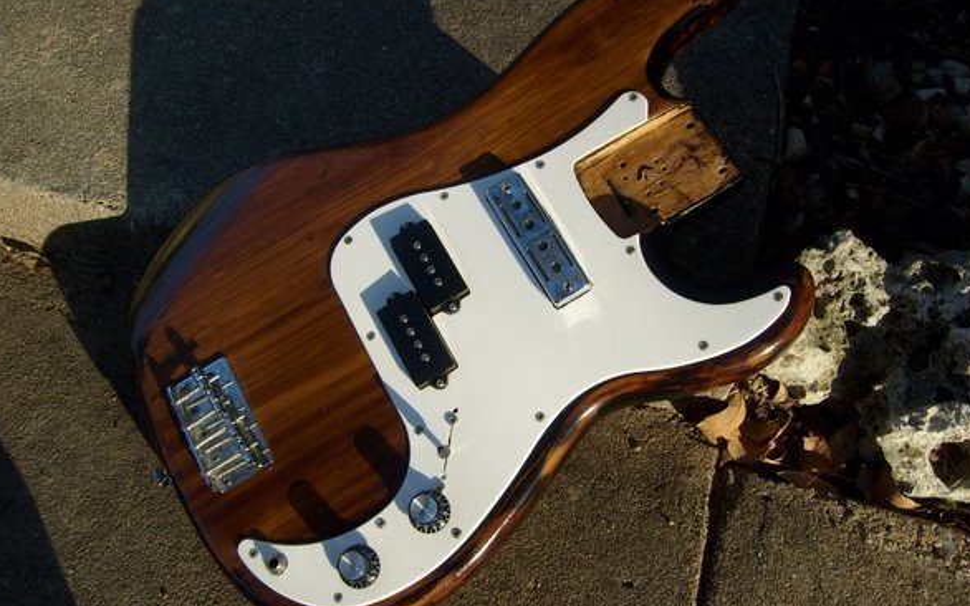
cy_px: 277
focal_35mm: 38
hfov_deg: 51.6
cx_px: 482
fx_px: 1004
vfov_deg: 33.5
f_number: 7.1
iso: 80
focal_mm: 5.8
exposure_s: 1/125
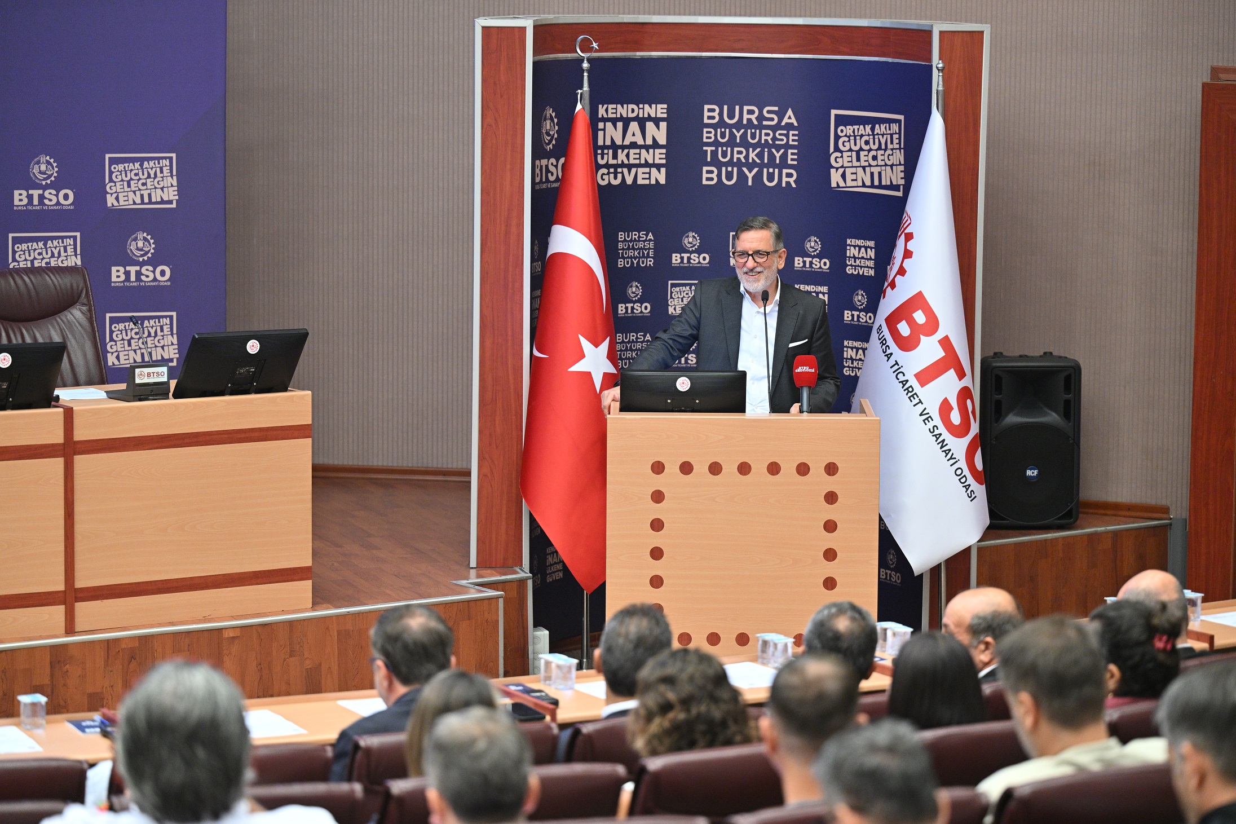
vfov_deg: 11.9
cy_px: 412
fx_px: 3948
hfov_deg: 17.8
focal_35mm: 115
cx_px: 618
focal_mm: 115
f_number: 2.8
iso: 1600
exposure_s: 1/100
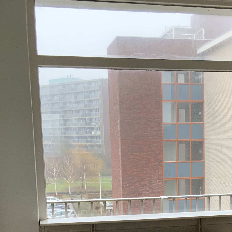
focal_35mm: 70
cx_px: 177
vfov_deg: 23.7
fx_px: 531
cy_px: 227
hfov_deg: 24.4
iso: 64
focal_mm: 3
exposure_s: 1/60
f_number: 1.8
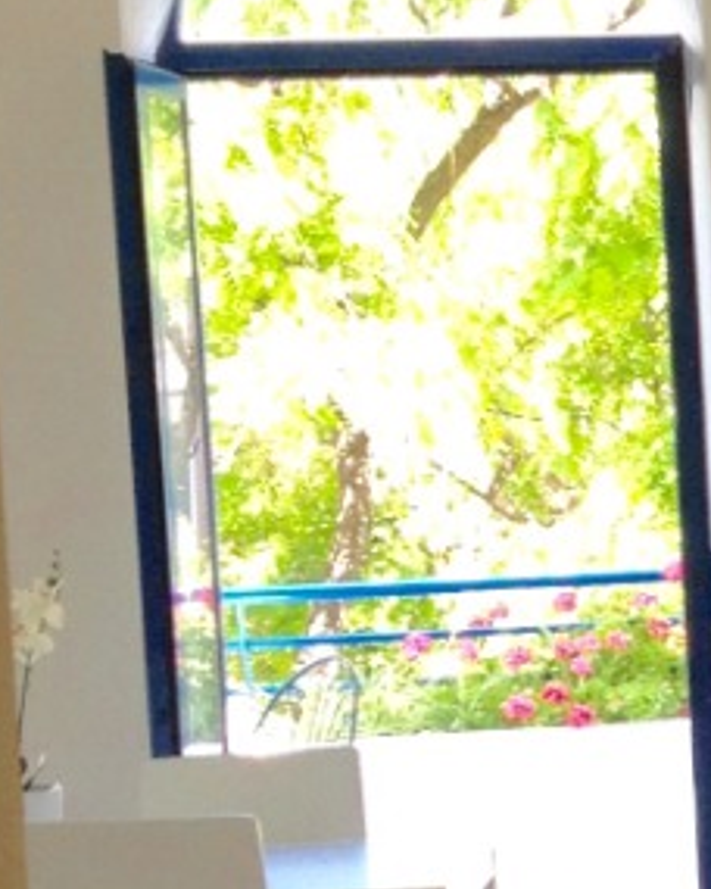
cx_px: 1632
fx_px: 4735
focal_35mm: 180
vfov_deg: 10.7
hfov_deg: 8.0
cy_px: 661
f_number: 2.4
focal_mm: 4.28
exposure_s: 1/120
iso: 80
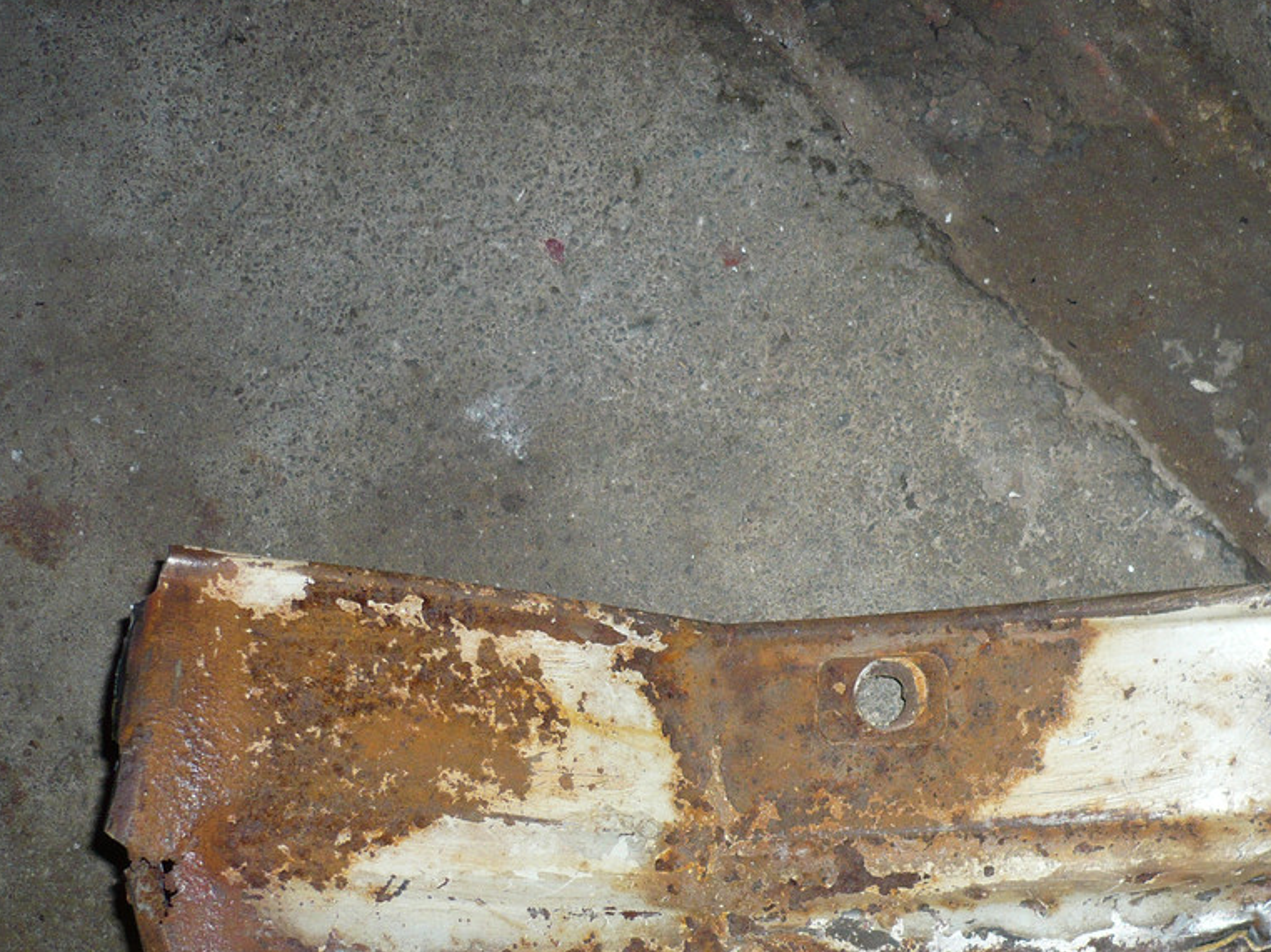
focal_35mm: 49
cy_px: 645
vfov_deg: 29.4
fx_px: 1799
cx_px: 801
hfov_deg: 38.6
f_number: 2.8
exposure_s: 1/30
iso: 100
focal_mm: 5.8
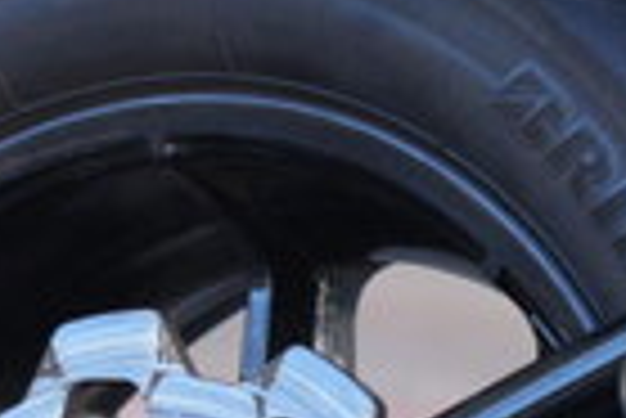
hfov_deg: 1.2
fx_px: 30410
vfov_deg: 0.8
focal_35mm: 1747
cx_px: 1135
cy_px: -692
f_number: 4
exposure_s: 1/320
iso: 320
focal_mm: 200
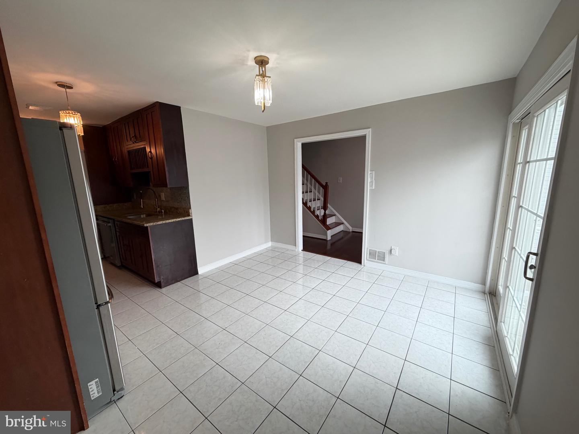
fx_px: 234
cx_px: 290
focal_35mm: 14
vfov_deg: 85.7
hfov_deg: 102.1
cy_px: 217
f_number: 2.2
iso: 200
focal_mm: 2.22
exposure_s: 1/120
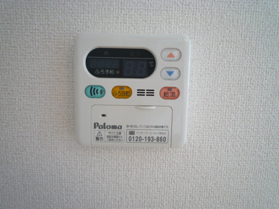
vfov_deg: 54.9
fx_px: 201
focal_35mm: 25
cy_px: 104
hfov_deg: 69.4
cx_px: 140
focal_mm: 4.4
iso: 250
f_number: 2.8
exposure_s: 1/30
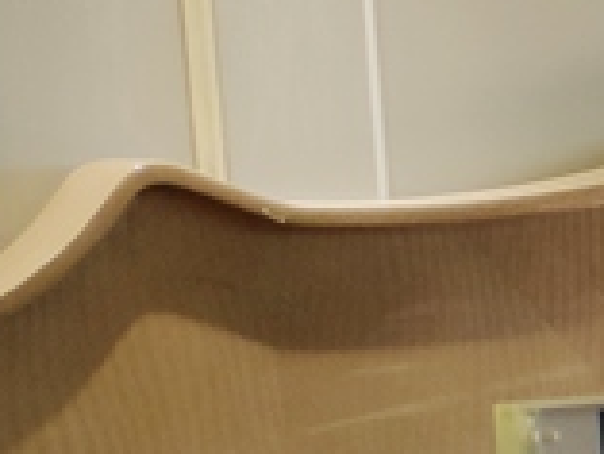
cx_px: 1566
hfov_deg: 11.3
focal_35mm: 137
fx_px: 2392
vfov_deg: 9.8
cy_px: 1020
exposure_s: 1/33
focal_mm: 4.22
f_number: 1.8
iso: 240
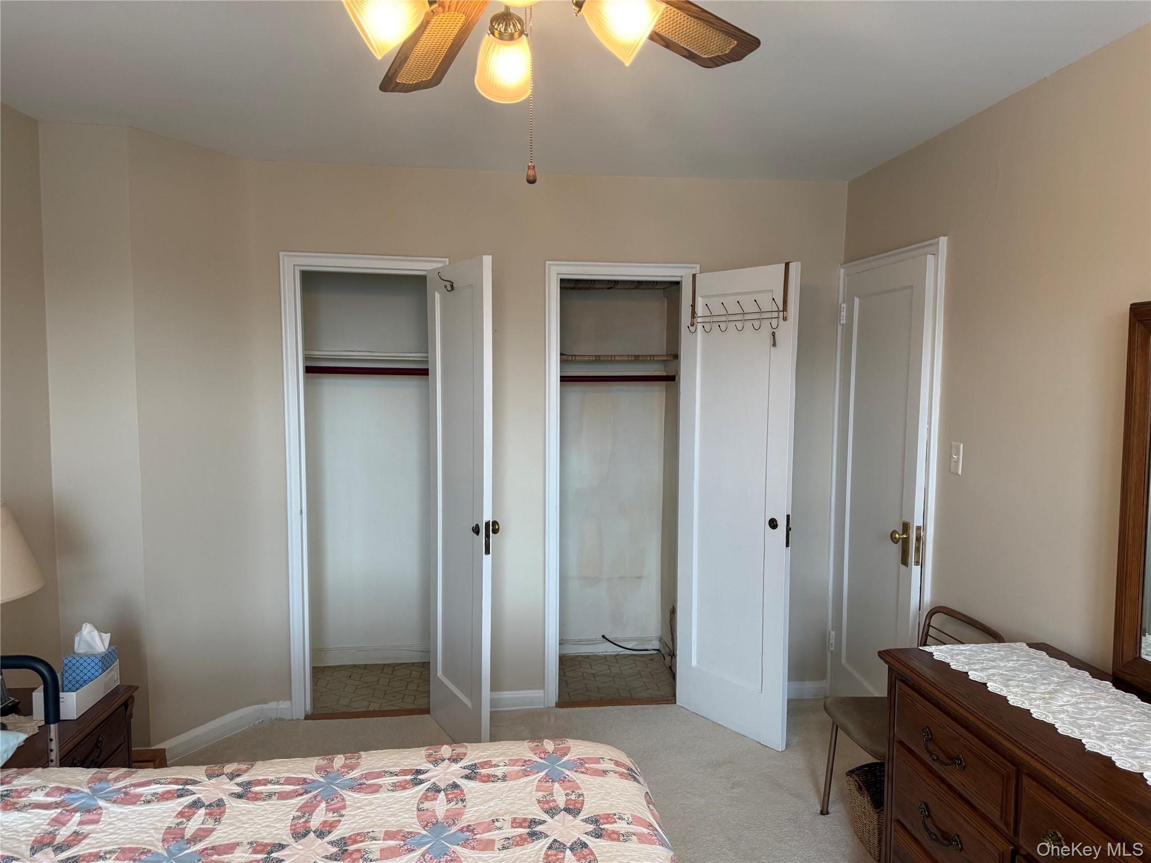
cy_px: 432
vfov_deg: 56.8
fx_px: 798
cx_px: 576
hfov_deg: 71.6
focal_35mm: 24
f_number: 1.78
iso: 160
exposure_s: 1/120
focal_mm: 6.76
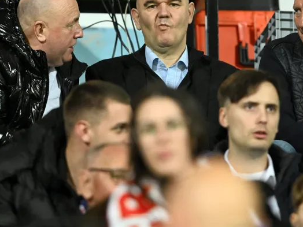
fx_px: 4884
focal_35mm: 558
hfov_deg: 3.6
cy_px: 94
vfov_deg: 2.7
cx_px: 189
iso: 6400
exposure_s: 1/250
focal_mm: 400
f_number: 4
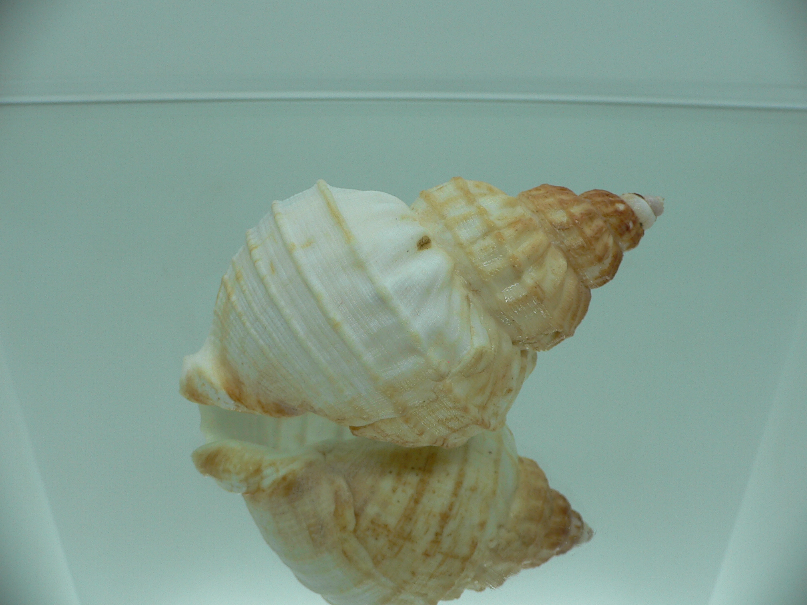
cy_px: 302
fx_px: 816
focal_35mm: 35
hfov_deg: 52.6
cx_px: 404
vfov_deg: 40.7
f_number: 2.8
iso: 80
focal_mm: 4.6
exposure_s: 1/80
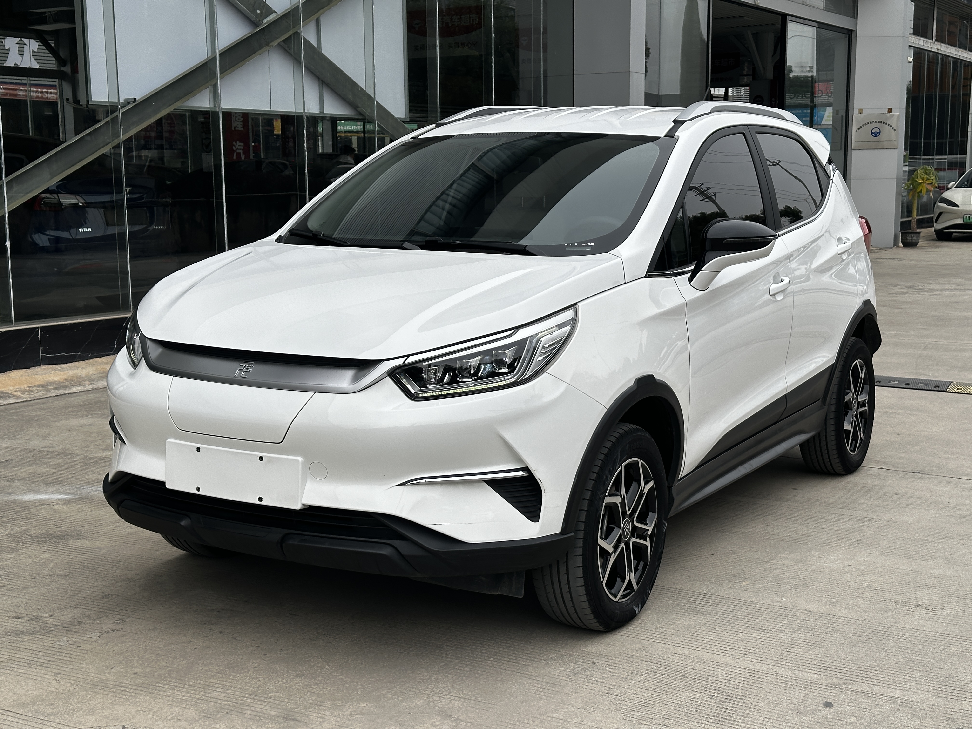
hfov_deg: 39.7
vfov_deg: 30.3
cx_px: 486
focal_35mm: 48
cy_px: 364
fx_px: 1348
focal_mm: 6.86
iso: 64
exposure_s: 1/2252
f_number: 1.78
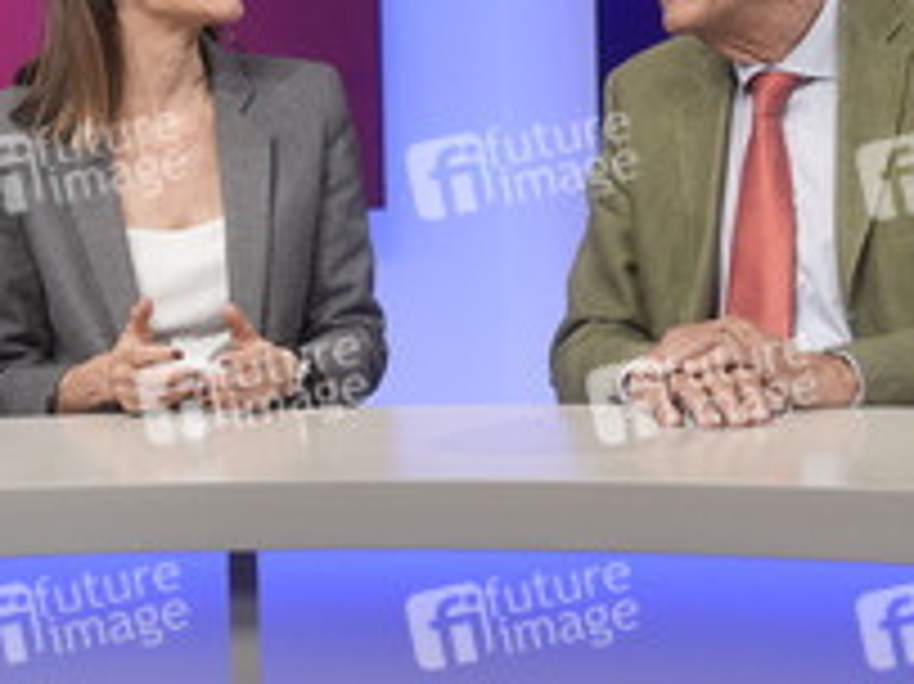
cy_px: 279
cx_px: 133
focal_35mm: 96
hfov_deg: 20.1
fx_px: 2533
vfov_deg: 15.4
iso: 640
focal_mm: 30
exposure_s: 1/250
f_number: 2.2
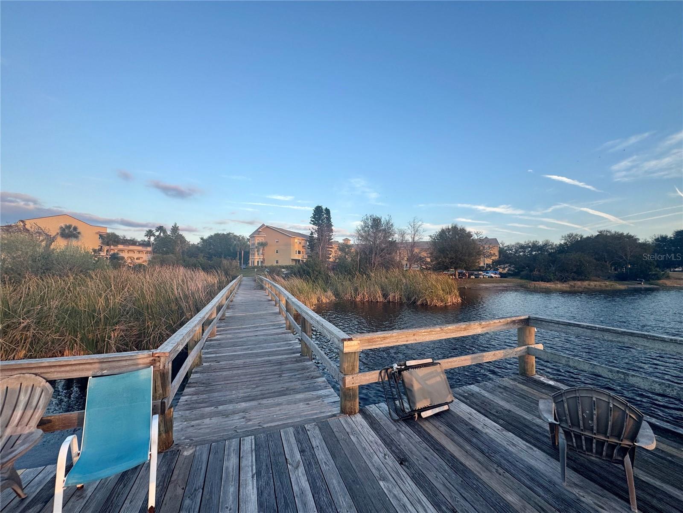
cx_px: 342
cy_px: 256
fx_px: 276
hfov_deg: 102.1
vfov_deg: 85.7
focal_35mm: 14
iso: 40
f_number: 2.2
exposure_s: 1/309
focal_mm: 2.22
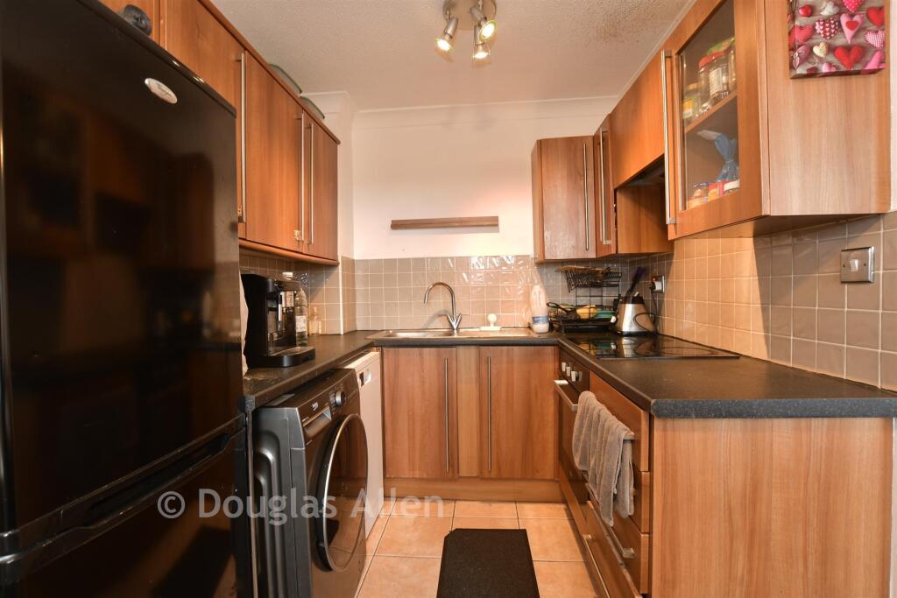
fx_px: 399
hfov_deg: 96.7
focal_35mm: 16
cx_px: 448
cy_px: 299
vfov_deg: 73.8
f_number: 8
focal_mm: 11
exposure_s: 1.8
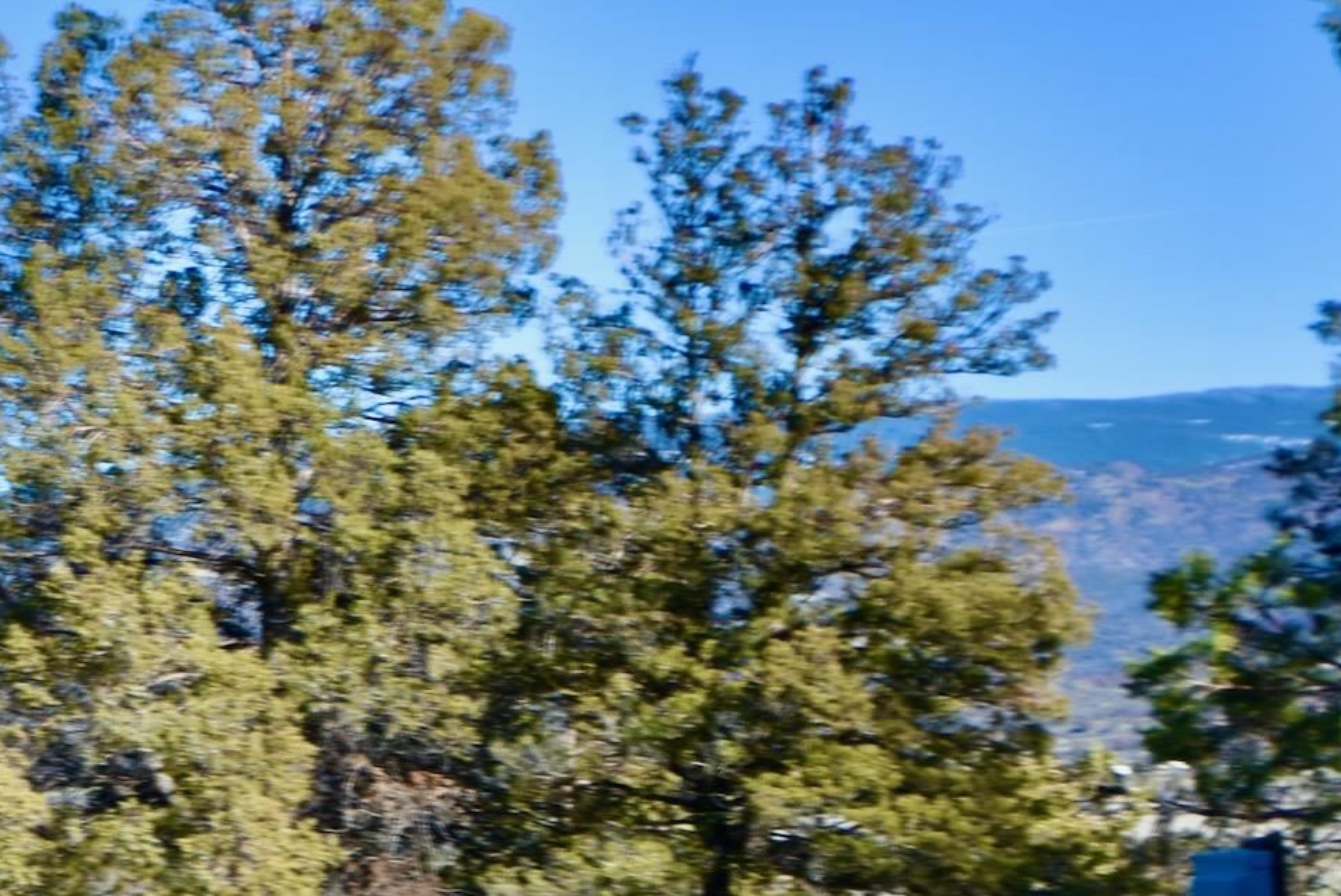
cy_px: 1127
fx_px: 3503
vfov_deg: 14.1
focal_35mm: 94
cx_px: 56
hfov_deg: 21.1
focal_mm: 24
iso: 125
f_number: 8
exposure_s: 1/250
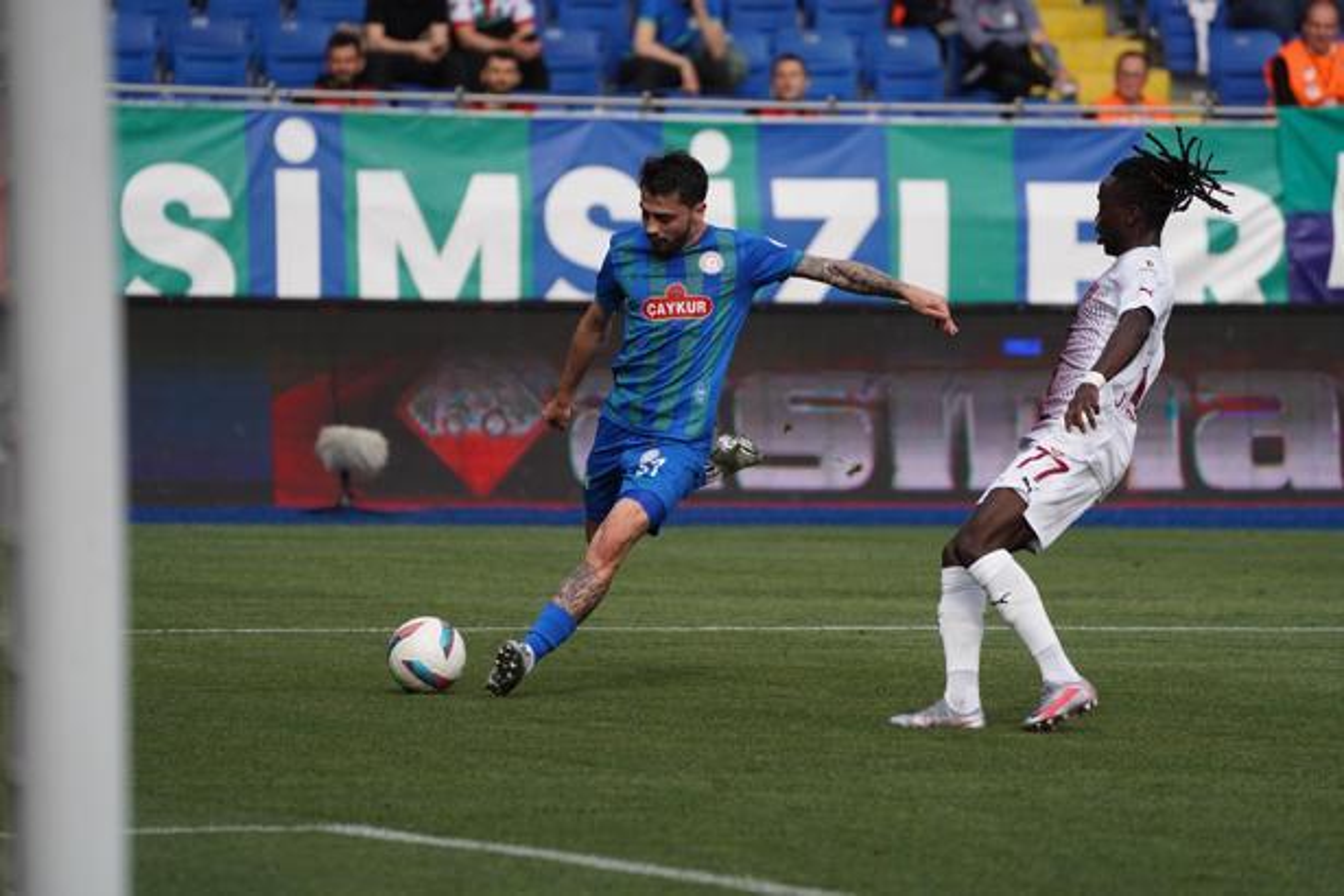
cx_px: 672
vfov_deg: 4.3
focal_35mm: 318
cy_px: 448
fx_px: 11871
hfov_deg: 6.5
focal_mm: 318
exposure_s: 1/2000
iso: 640
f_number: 5.6
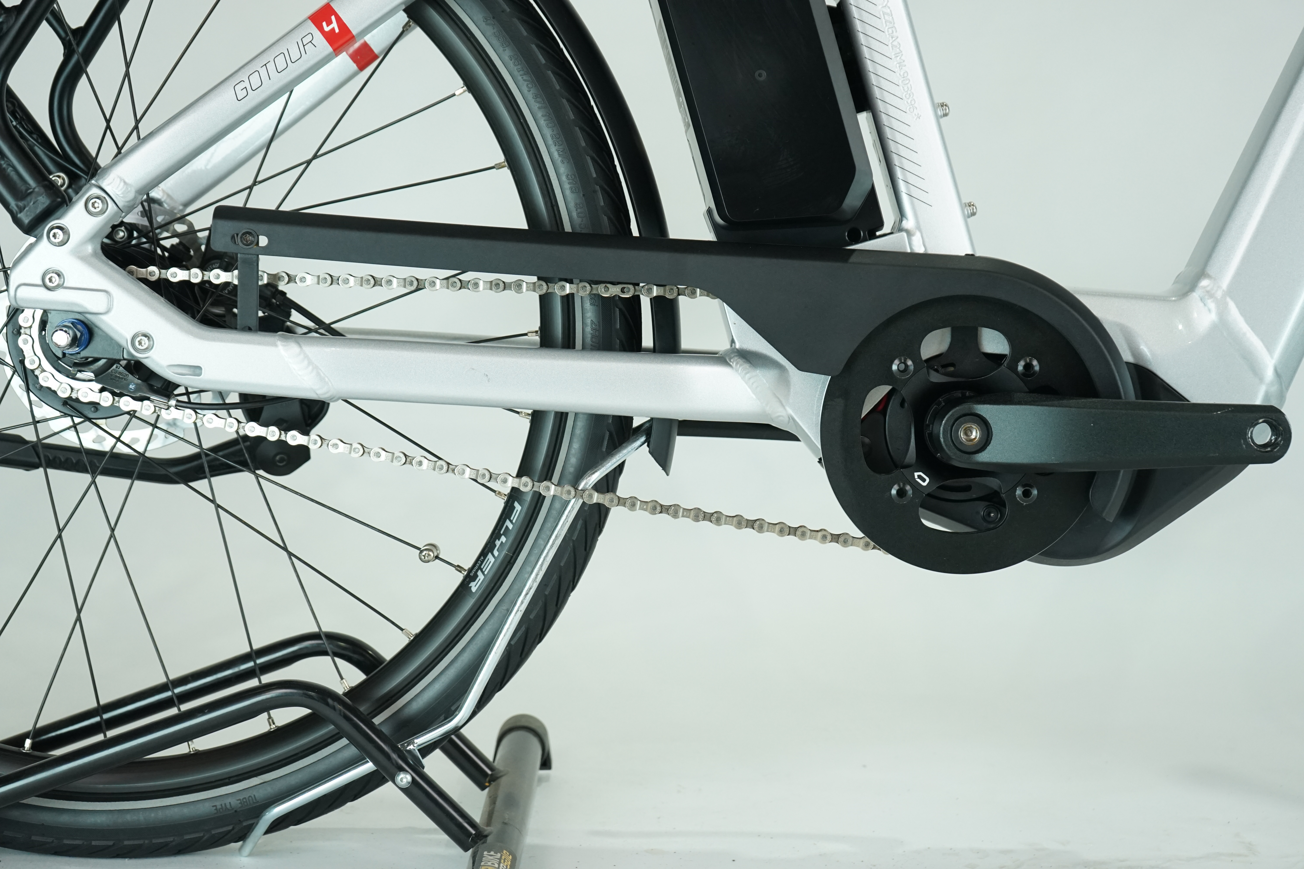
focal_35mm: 61
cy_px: 434
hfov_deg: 32.9
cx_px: 652
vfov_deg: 22.3
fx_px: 2209
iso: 1600
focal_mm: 61
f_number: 5.6
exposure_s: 1/200
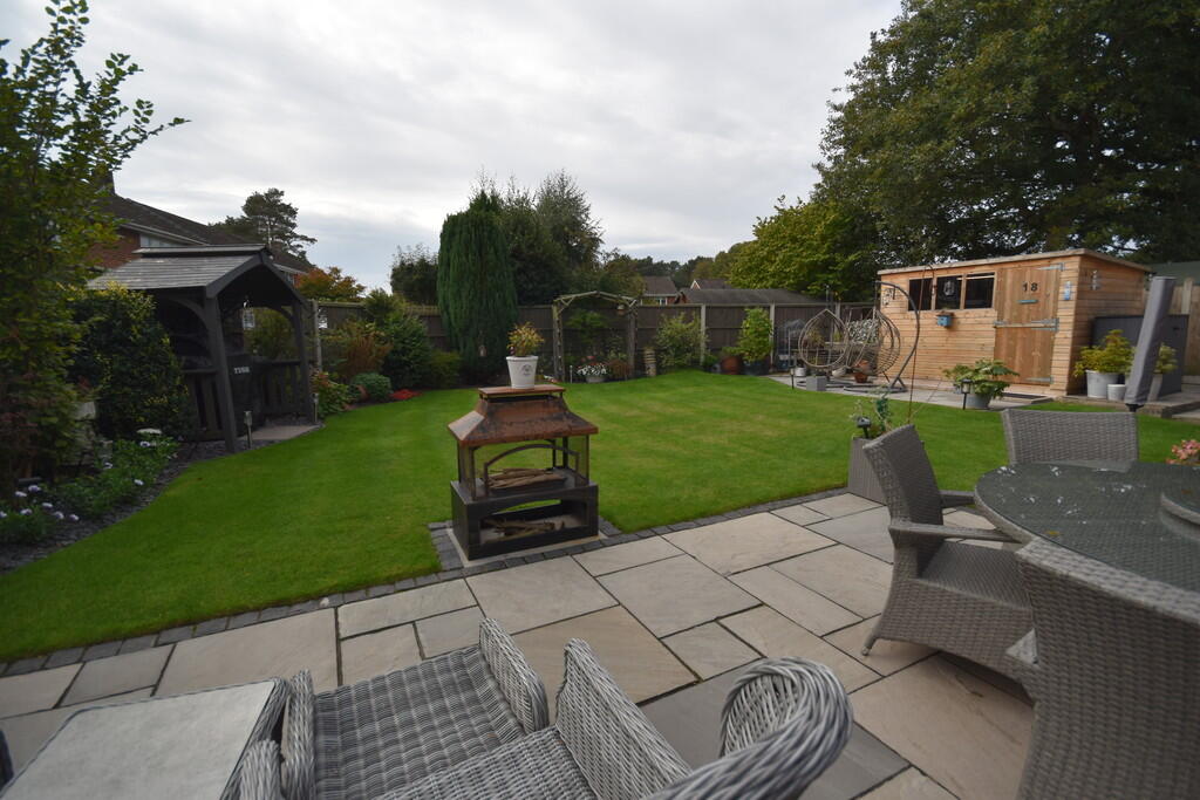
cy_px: 400
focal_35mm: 15
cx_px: 600
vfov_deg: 77.3
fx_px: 500
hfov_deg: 100.4
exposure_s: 1/200
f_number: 7.1
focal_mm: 10
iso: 100
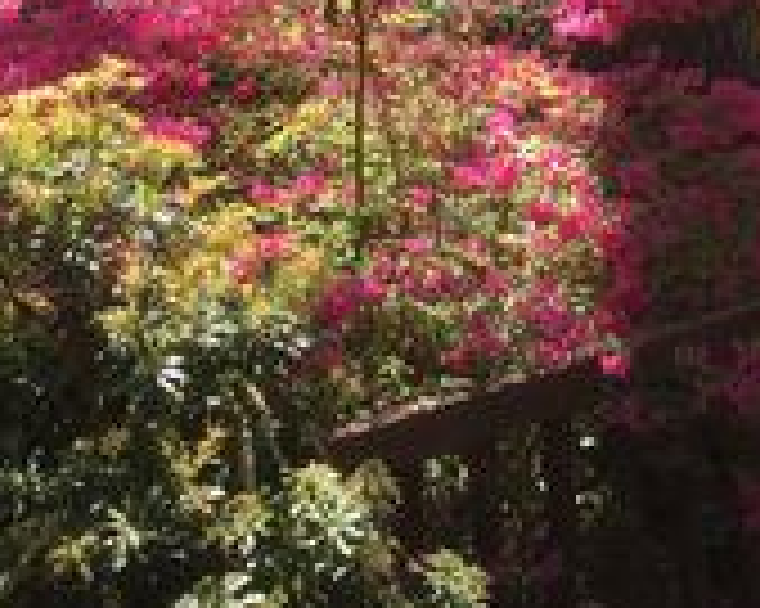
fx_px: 1506
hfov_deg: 26.9
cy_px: -23
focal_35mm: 67
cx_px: 738
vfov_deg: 21.8
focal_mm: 4.15
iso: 32
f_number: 2.2
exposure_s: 1/590
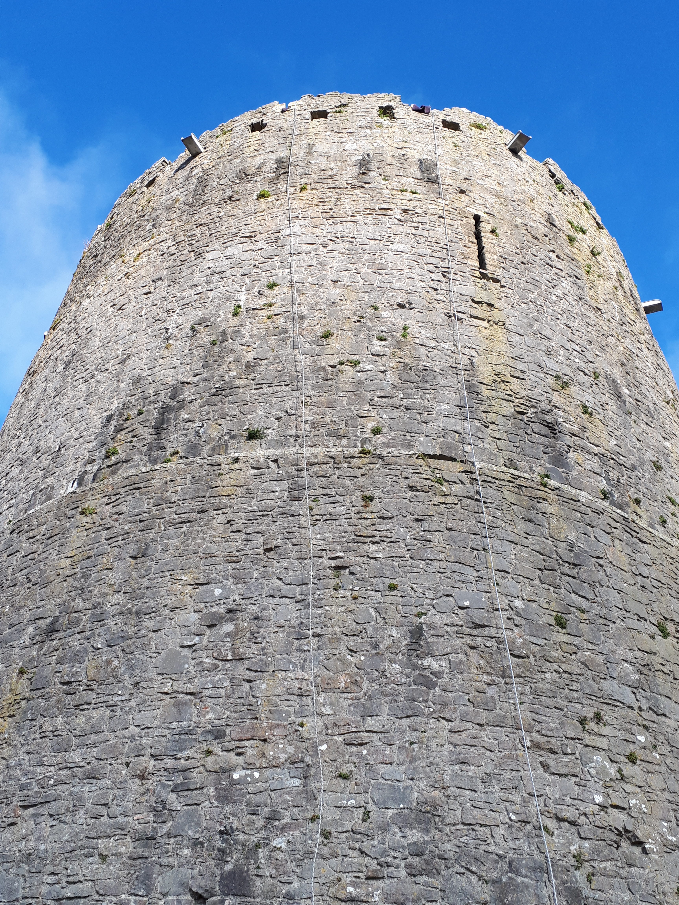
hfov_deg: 51.4
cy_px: 452
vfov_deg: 65.3
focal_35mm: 27
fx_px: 706
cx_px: 340
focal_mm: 3.6
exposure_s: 1/560
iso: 40
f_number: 1.9
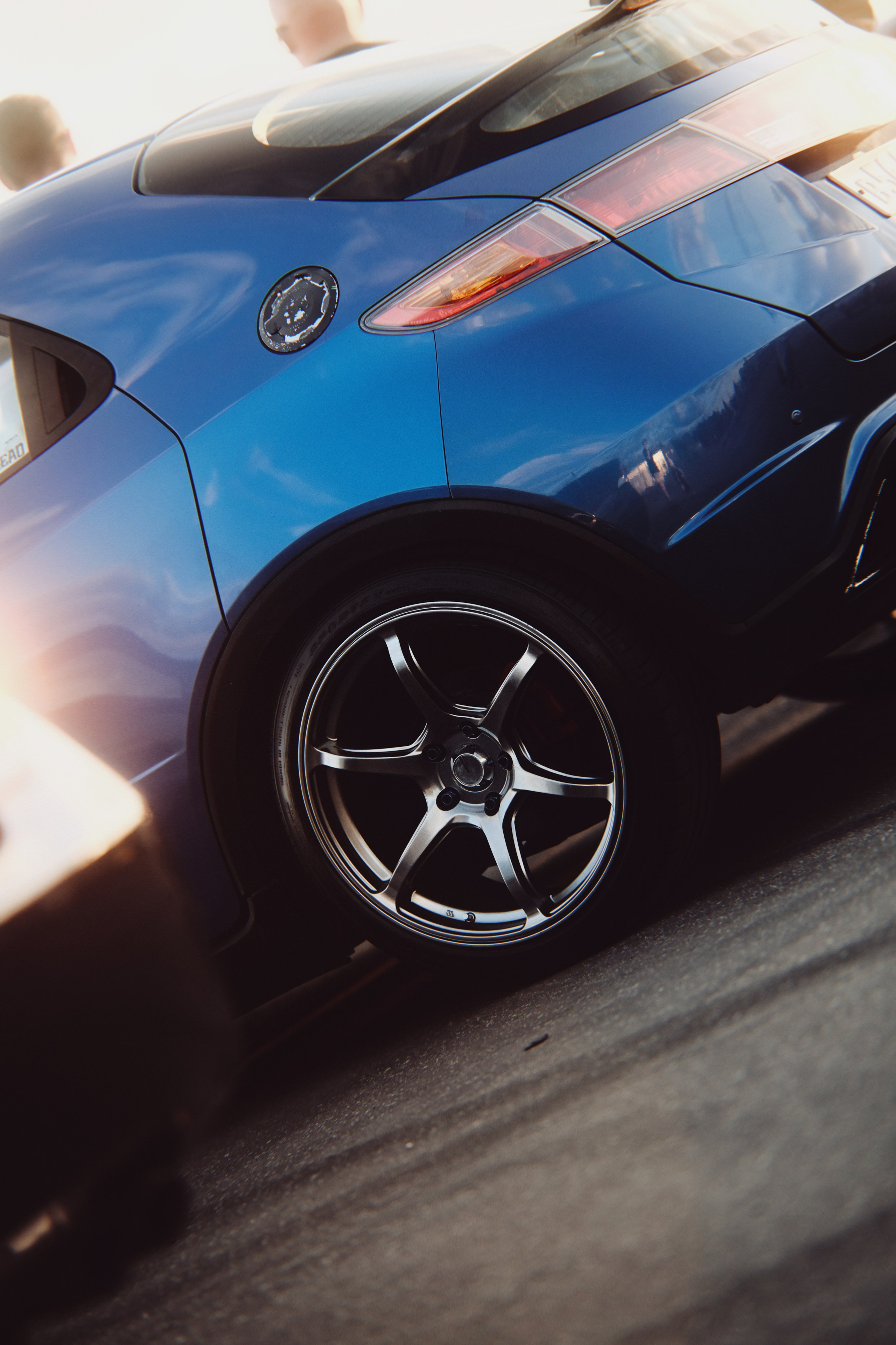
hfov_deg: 12.1
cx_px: 448
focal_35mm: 113
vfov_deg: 18.1
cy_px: 672
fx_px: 4218
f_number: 1.2
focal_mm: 75
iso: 320
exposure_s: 1/1300
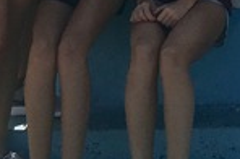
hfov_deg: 13.1
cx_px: 371
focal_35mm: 147
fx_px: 978
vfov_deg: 8.7
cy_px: -177
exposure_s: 1/2262
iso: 25
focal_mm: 4.15
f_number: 2.2
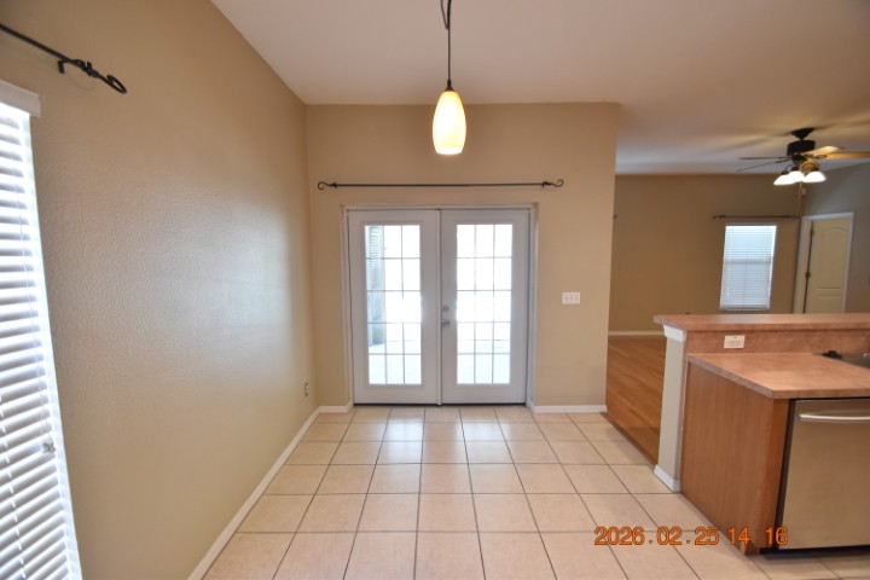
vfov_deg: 77.3
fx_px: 362
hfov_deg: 100.4
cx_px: 435
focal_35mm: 15
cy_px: 290
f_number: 3.5
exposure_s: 1/60
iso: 800
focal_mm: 10
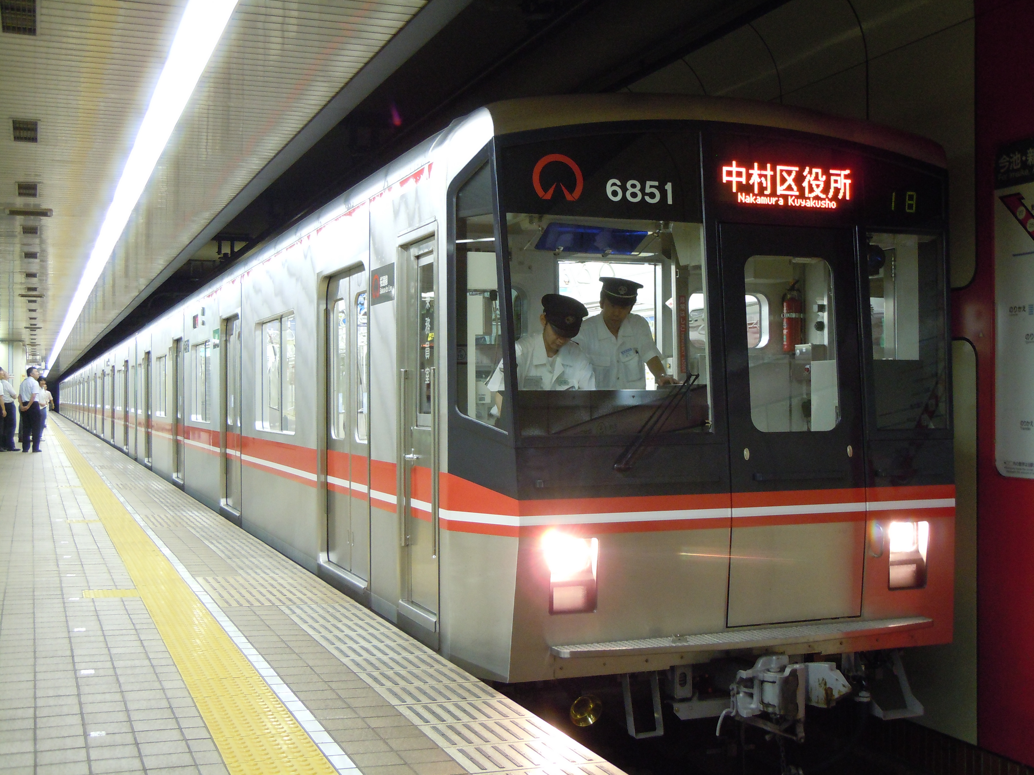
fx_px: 1344
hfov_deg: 42.1
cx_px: 517
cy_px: 388
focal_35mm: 45
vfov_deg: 32.2
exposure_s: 1/13
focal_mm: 8.1
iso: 400
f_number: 3.8
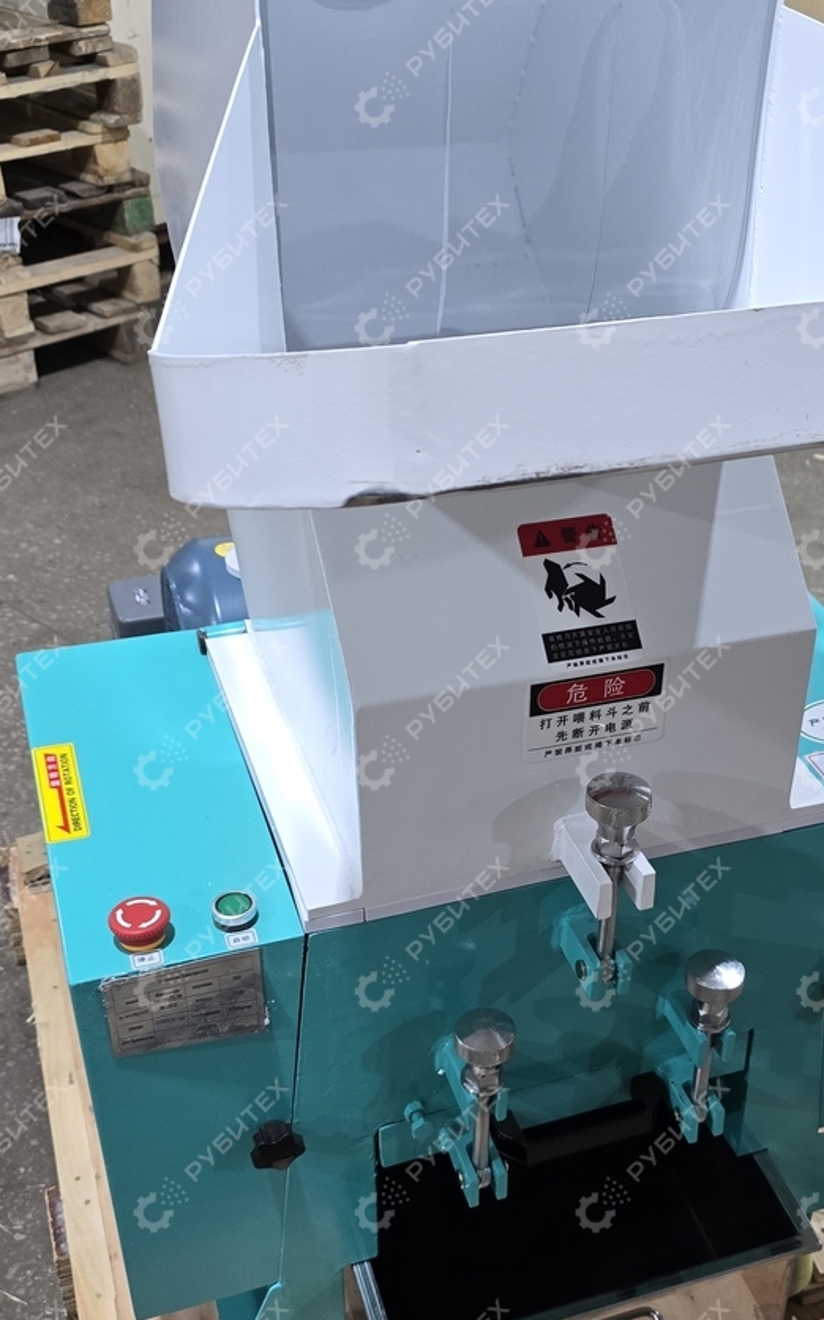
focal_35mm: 42
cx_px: 584
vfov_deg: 46.9
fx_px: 1510
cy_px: 799
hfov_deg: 30.2
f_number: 1.7
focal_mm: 6.3
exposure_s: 1/100
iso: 200
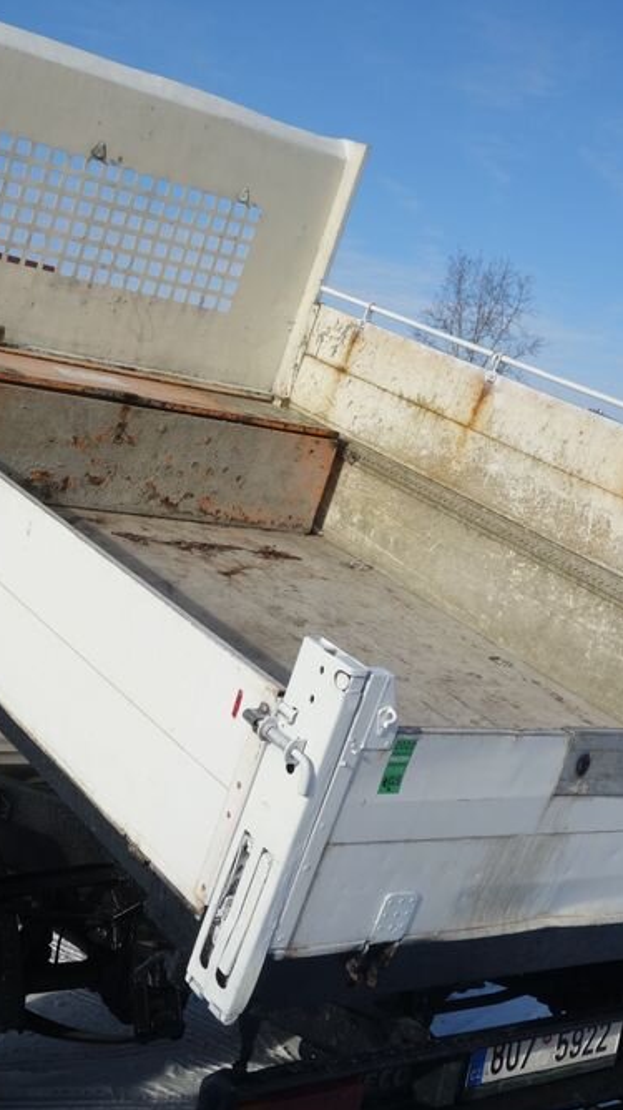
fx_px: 1324
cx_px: 138
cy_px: 551
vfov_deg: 45.5
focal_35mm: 45
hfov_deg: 26.1
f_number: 5.6
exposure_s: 1/500
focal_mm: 10.4
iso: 125
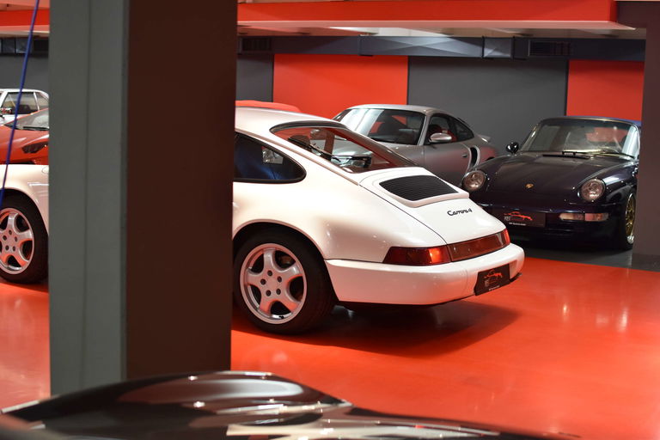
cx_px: 330
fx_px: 962
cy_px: 220
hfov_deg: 37.9
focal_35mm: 52
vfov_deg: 25.8
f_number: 3.2
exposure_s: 1/60
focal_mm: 35
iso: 800
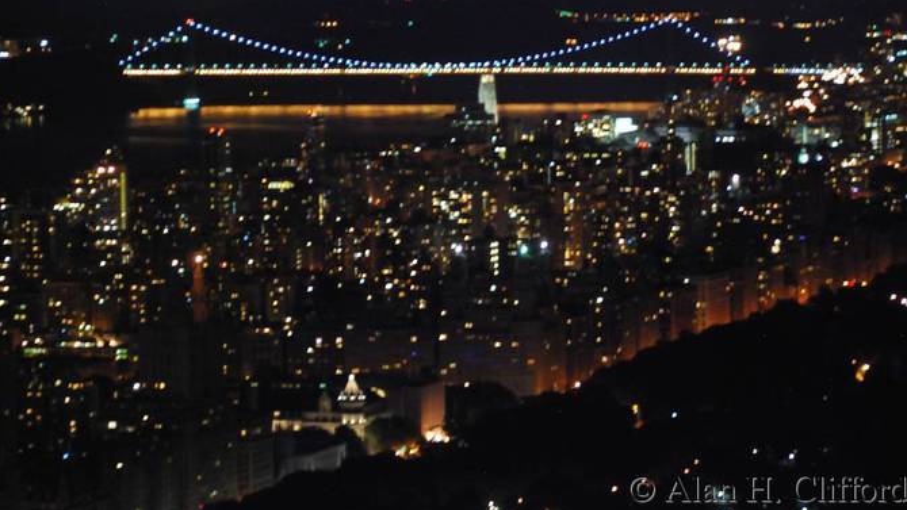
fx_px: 4426
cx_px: 472
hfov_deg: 11.7
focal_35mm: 184
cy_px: 206
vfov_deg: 6.6
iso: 1600
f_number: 5.6
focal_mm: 112
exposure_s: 1/1.25
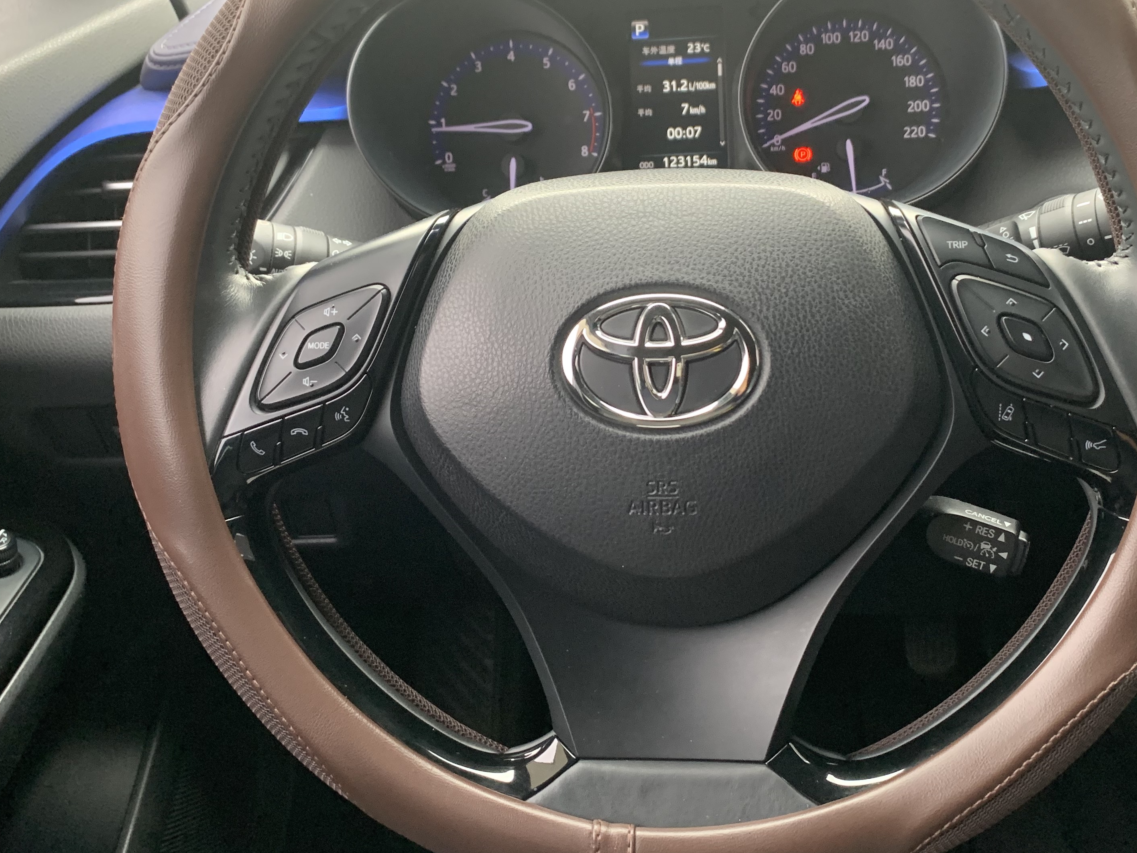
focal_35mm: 37
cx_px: 630
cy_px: 337
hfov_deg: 50.0
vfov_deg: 38.5
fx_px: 1215
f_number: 1.8
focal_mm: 4.25
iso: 200
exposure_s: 1/60
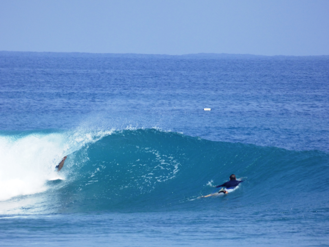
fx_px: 11405
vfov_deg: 1.2
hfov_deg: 1.7
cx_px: 164
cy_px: 124
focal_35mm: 1200
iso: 100
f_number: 5.7
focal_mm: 195.4
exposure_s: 1/400
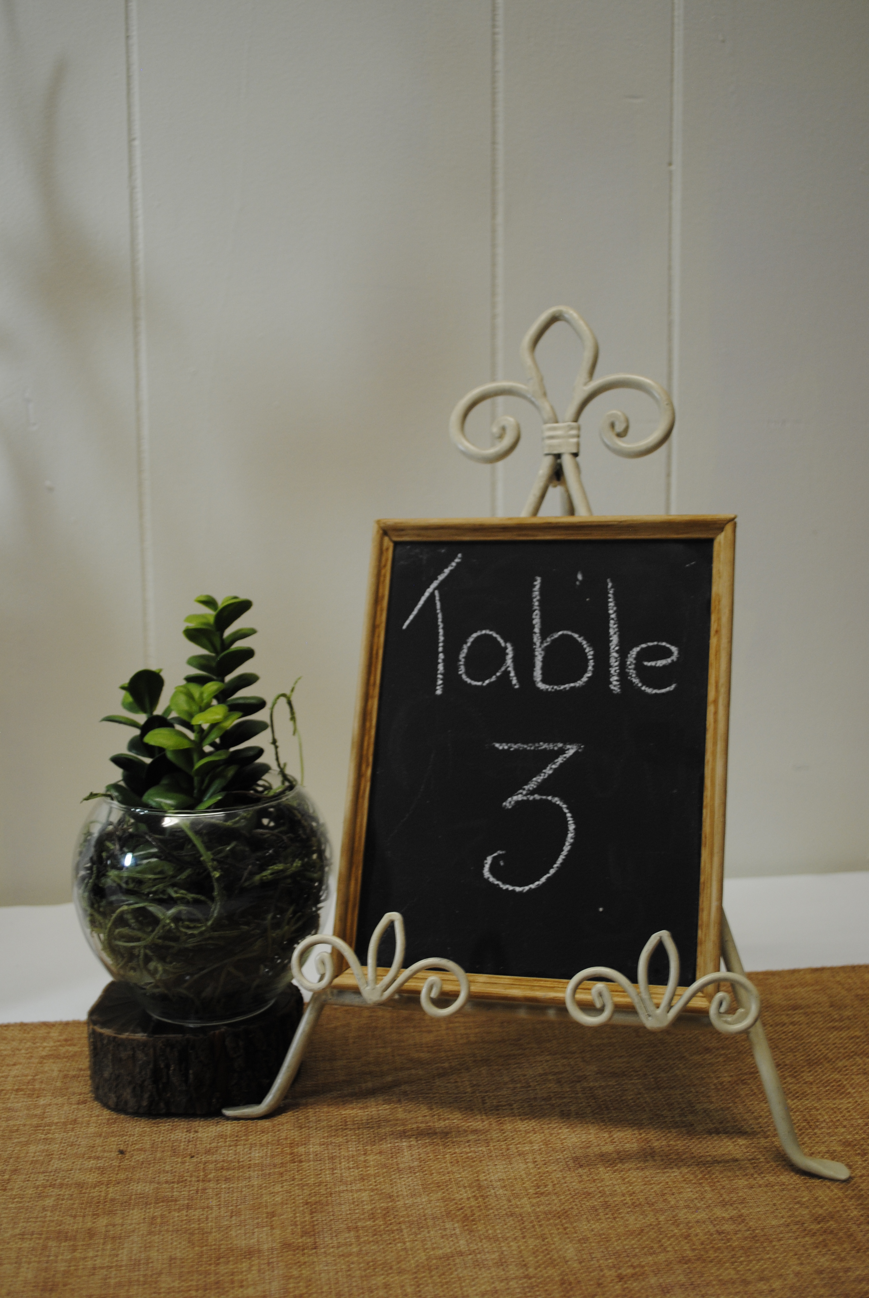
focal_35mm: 36
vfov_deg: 53.1
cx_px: 434
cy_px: 649
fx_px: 1300
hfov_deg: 37.0
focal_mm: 24
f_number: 4
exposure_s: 1/30
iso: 250
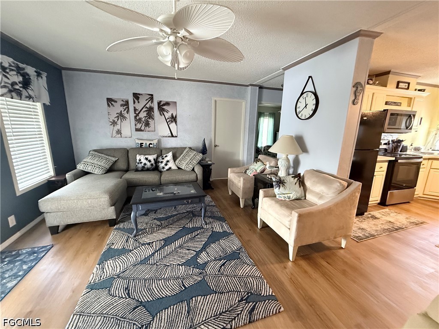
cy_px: 164
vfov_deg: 85.7
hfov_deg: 102.1
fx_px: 178
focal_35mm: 14
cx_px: 220
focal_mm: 2.22
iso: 800
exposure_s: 1/60
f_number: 2.2
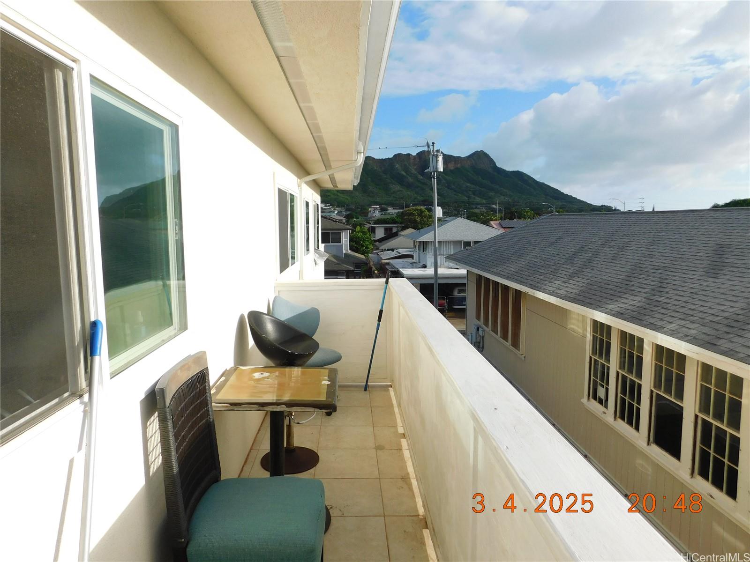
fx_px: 498
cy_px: 281
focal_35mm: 23
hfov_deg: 73.9
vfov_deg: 58.9
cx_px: 375
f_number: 6
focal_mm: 4
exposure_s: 1/400
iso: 125
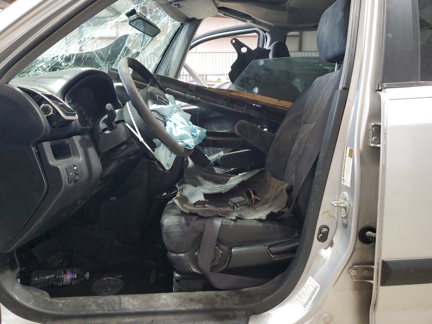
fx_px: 324
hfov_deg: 67.3
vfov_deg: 53.1
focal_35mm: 26
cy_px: 162
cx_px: 216
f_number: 1.5
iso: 158
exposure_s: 1/60.2
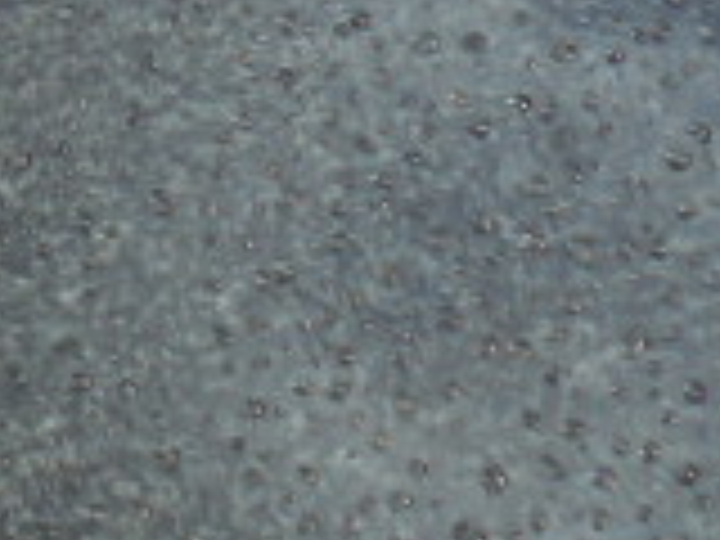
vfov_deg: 9.3
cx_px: -540
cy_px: -405
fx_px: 3162
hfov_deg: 12.0
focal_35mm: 152
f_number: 13.3
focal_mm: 6.9
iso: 100
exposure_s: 1/100
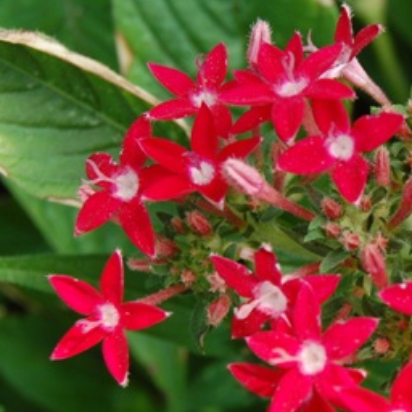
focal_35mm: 134
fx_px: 1804
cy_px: 174
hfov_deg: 12.9
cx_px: 407
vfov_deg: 13.0
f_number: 8
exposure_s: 1/125
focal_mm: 42
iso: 200
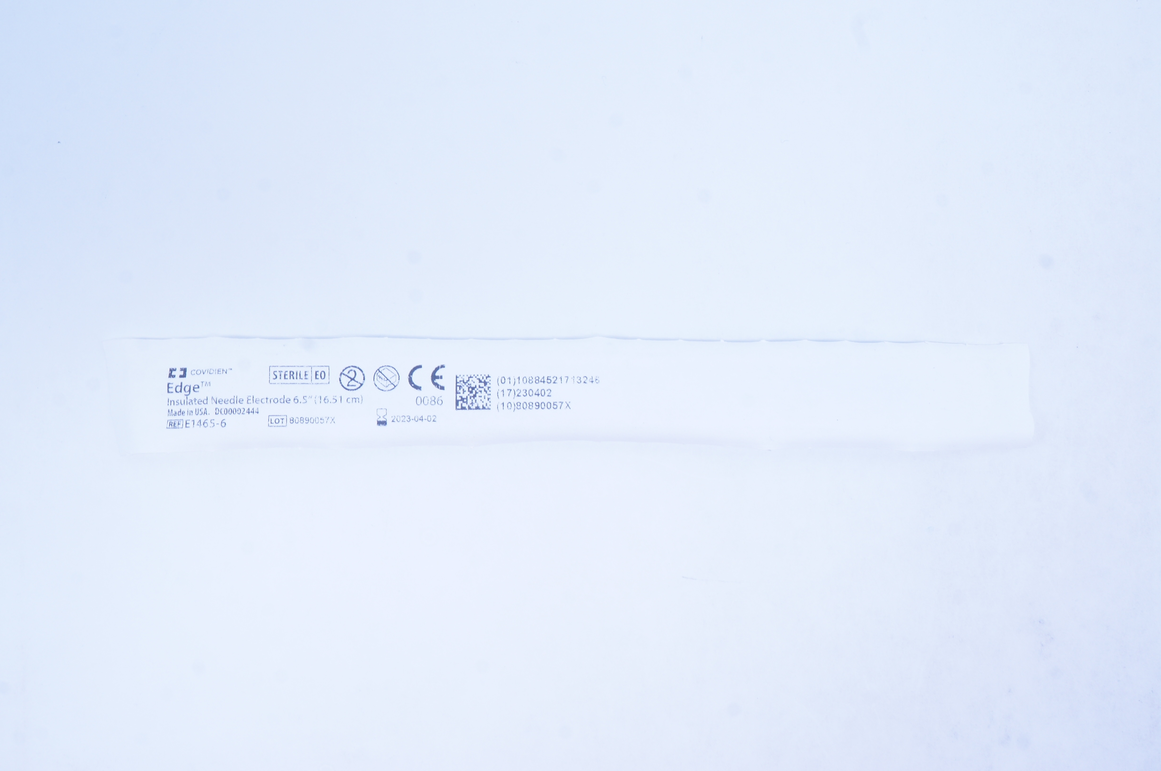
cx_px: 580
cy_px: 386
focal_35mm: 40
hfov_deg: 48.0
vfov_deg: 32.9
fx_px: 1305
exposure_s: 1/13
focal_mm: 27
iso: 400
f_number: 13
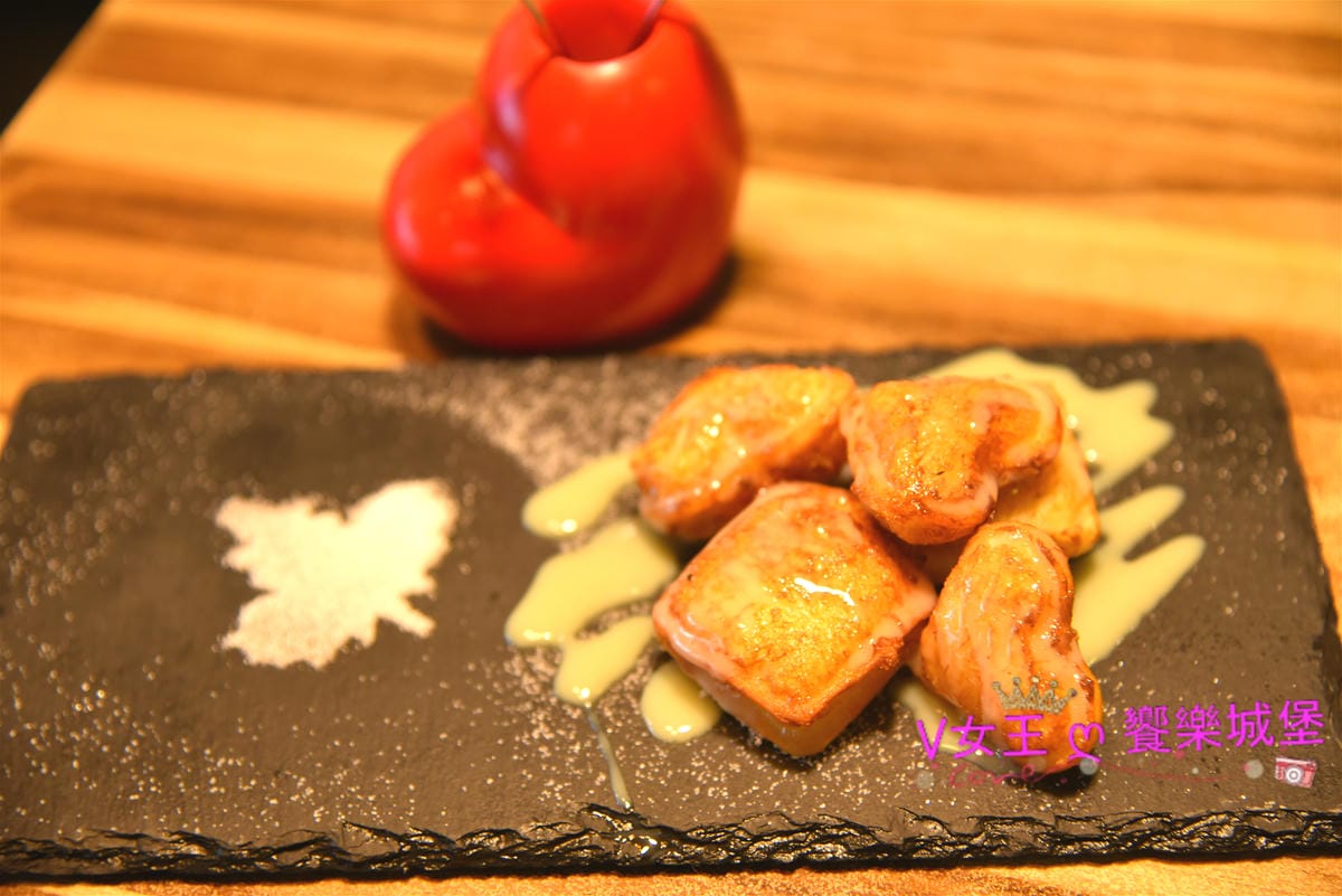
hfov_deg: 30.5
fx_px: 2461
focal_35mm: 66
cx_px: 671
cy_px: 448
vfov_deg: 20.6
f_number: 4
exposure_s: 1/60
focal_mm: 66
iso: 1250
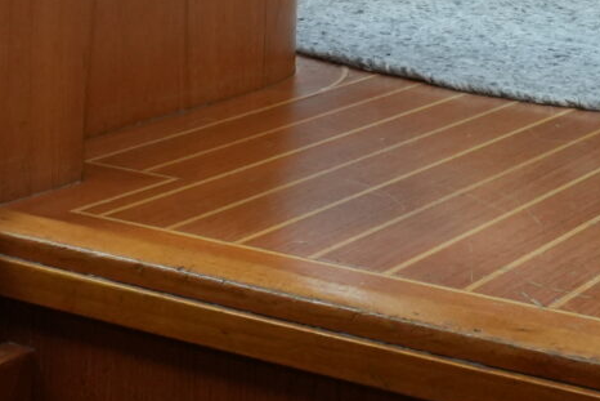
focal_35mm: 103
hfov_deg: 19.7
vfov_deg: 12.1
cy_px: -344
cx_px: 462
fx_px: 1717
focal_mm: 16
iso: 1000
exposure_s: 1/30
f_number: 13
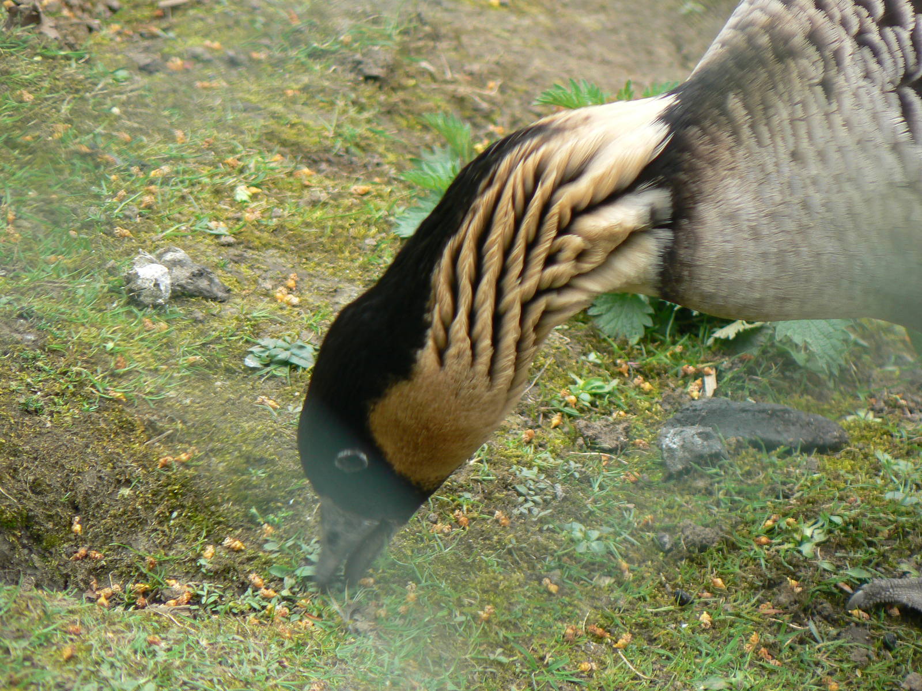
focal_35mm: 432
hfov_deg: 4.6
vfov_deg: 3.4
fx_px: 11506
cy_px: 346
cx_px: 461
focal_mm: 72
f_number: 4.5
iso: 80
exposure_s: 1/125
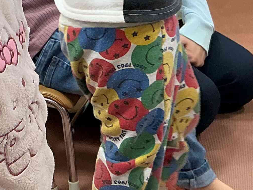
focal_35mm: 117
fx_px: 855
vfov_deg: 12.4
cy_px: -21
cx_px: 6
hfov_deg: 16.5
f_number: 1.8
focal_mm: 3
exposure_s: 1/60
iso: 64
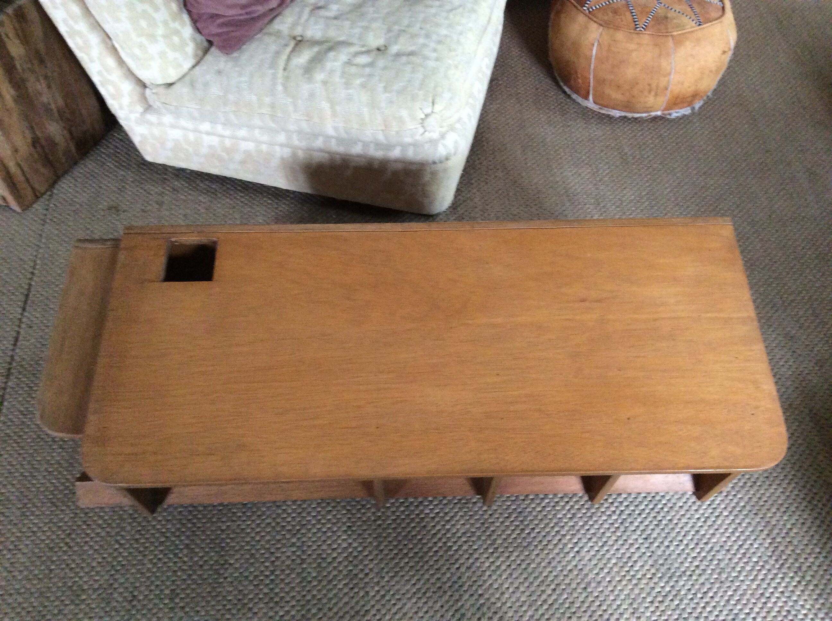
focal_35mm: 32
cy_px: 310
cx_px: 416
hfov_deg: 56.9
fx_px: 768
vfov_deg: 44.1
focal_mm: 3.3
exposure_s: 1/25
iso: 250
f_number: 2.4
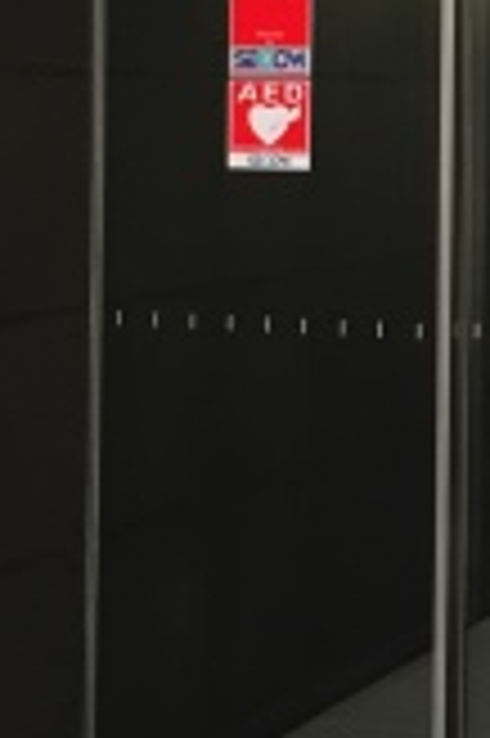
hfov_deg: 11.3
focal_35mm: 118
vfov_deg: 17.2
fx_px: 2414
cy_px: 126
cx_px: 607
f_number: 2.2
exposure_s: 1/30
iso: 40
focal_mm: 4.15
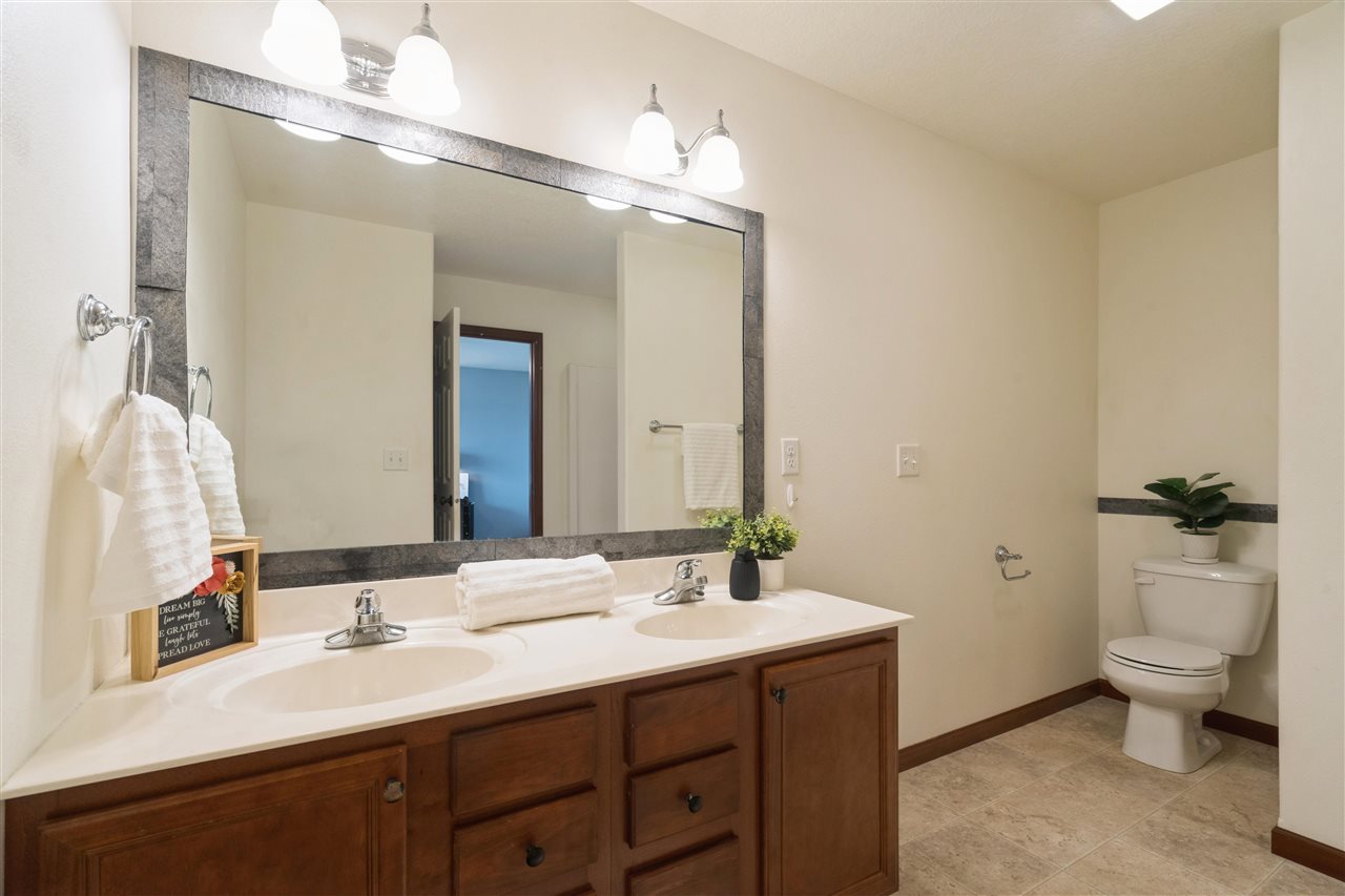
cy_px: 448
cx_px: 672
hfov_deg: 96.7
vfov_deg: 73.7
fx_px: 598
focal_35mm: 16
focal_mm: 16
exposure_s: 1/4
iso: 400
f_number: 10
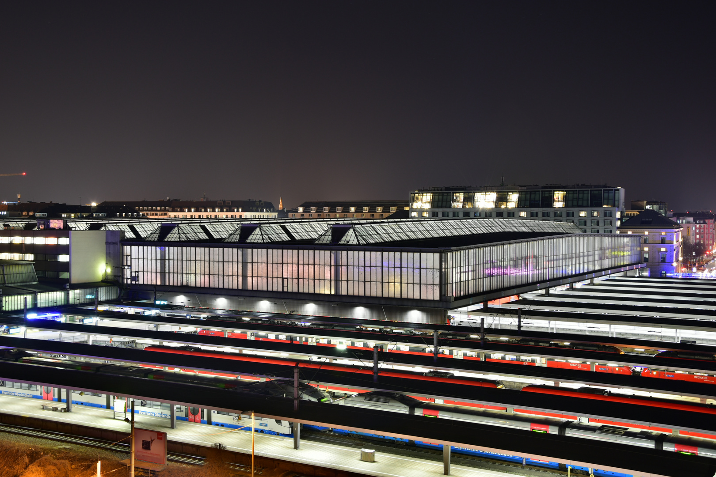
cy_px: 238
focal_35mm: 39
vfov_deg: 34.2
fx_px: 776
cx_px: 358
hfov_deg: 49.6
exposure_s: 8
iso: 100
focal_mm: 26
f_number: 5.6
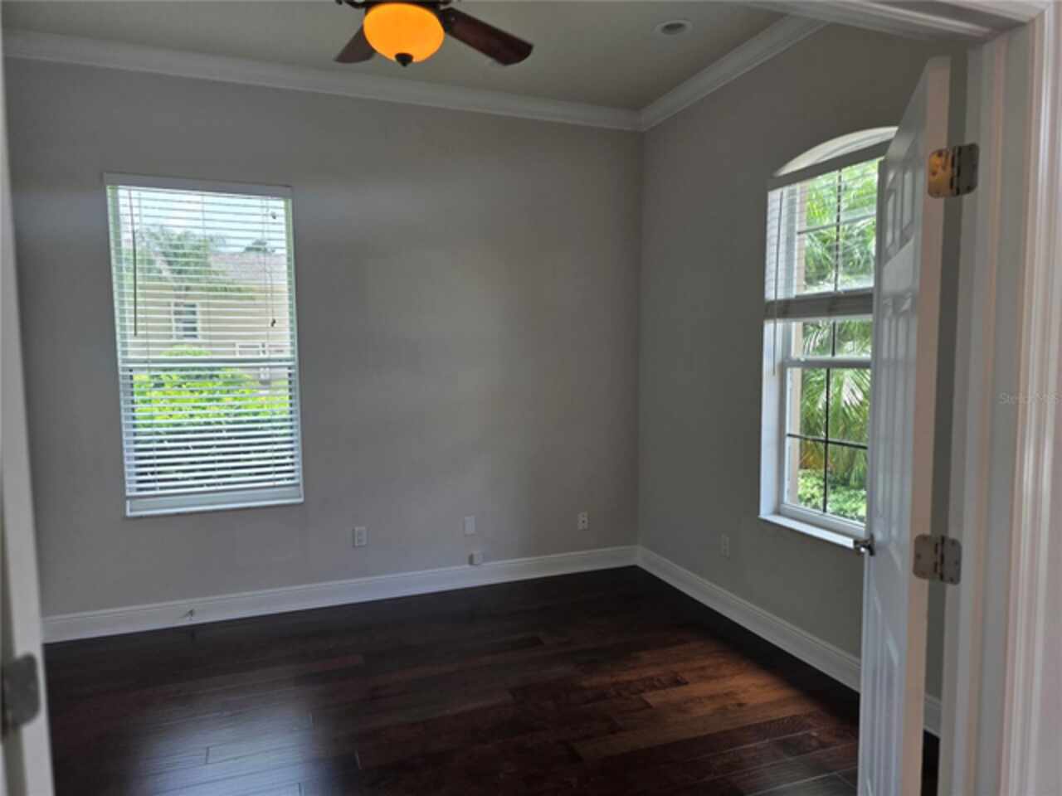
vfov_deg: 58.9
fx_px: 706
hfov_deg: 73.9
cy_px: 398
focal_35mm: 23
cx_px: 531
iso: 64
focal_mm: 6.3
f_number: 1.7
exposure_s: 1/120
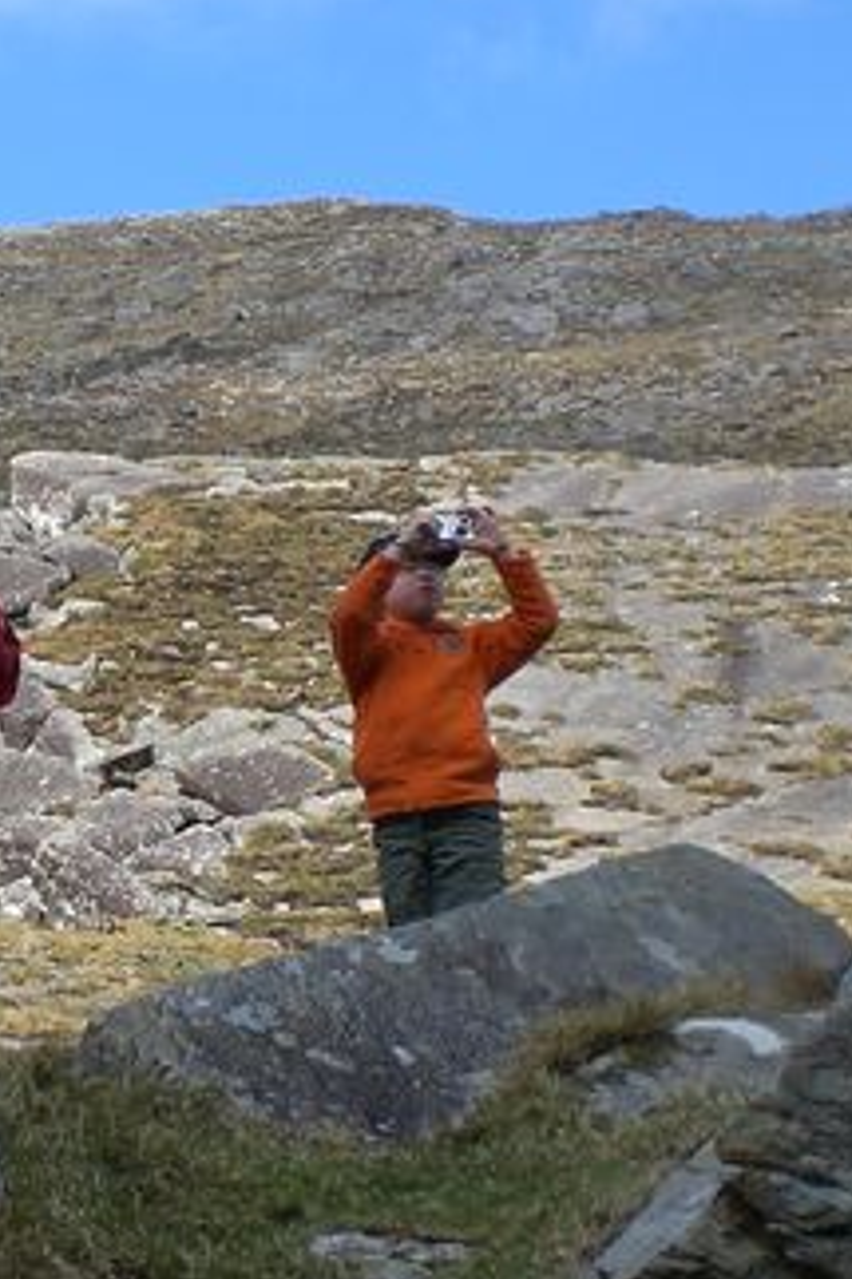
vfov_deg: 20.8
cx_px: 52
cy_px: 828
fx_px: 3482
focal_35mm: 98
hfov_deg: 13.8
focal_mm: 6.3
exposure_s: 1/400
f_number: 4.4
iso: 50
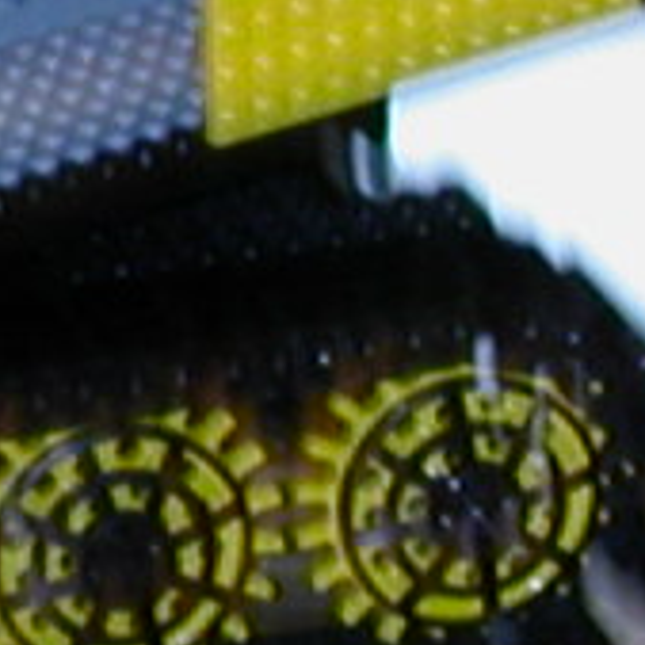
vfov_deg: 5.6
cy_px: 88
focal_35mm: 310
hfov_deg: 5.4
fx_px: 6535
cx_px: -1137
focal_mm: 5.6
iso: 100
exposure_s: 1/30
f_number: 2.7
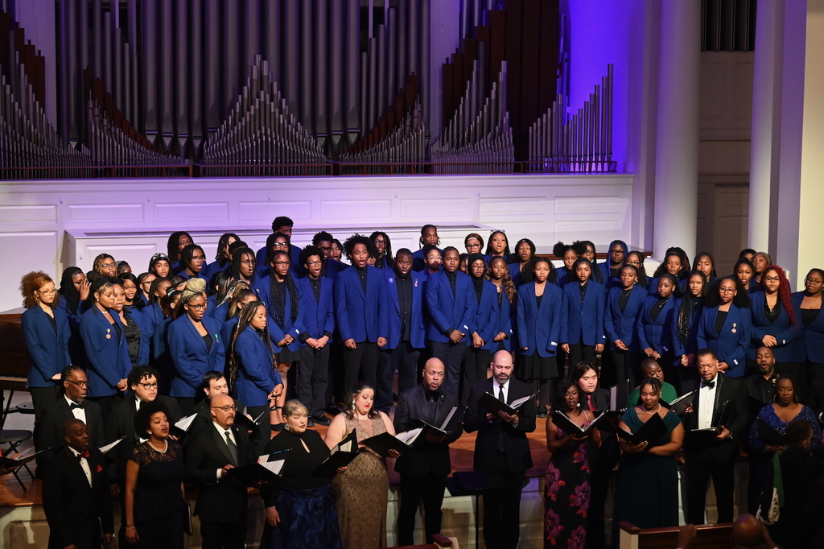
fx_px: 1808
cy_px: 274
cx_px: 412
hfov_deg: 25.7
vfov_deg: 17.3
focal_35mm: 79
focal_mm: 79
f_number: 2.8
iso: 1800
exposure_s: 1/125
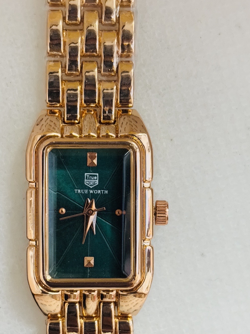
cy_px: 209
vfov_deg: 25.0
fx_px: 751
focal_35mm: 78
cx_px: 96
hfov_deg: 18.9
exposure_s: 1/33
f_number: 1.6
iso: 100
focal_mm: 5.96
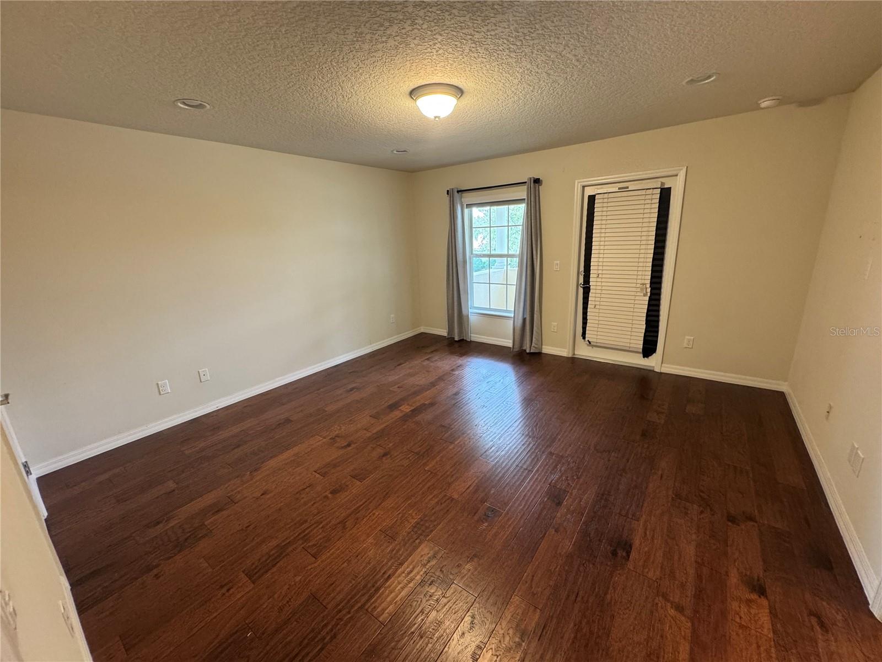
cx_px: 441
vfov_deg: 85.7
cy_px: 331
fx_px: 357
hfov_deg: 102.1
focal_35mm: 14
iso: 250
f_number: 2.2
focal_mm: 2.22
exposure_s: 1/60
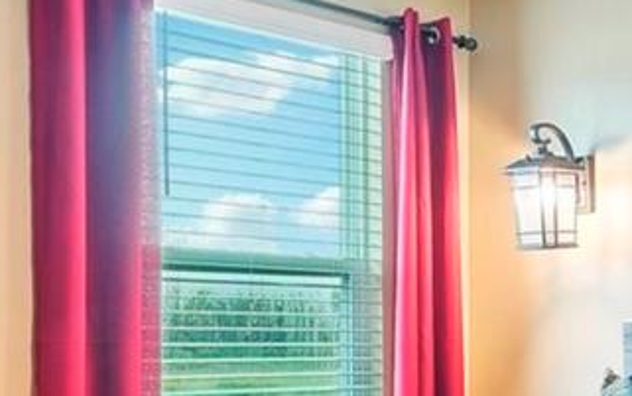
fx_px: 1224
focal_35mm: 71
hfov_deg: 26.3
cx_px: 728
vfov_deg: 18.0
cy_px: 380
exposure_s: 1/6
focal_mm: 14
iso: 400
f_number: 8
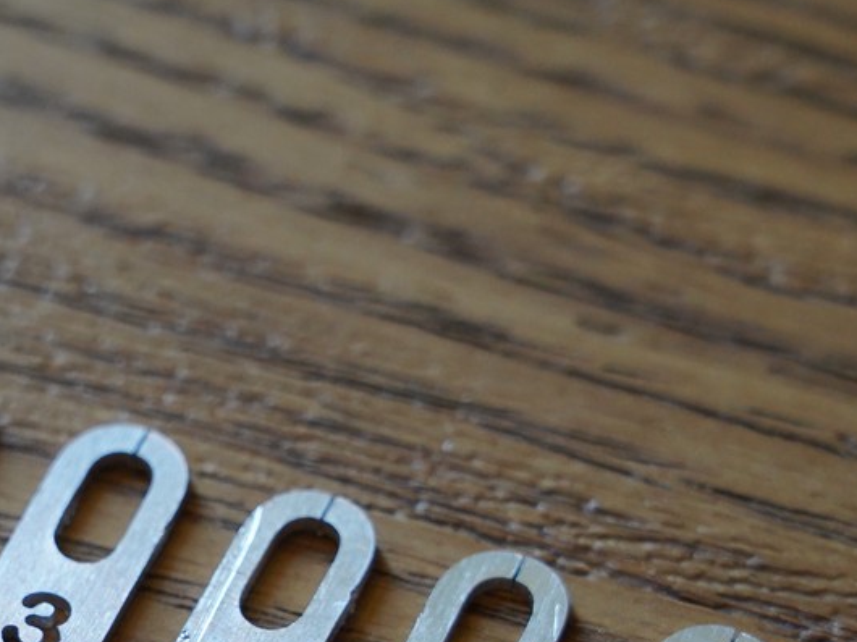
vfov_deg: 6.1
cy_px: 656
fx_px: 6038
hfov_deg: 8.1
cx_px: 126
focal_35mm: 244
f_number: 7.1
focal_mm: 105
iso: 3200
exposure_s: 1/125
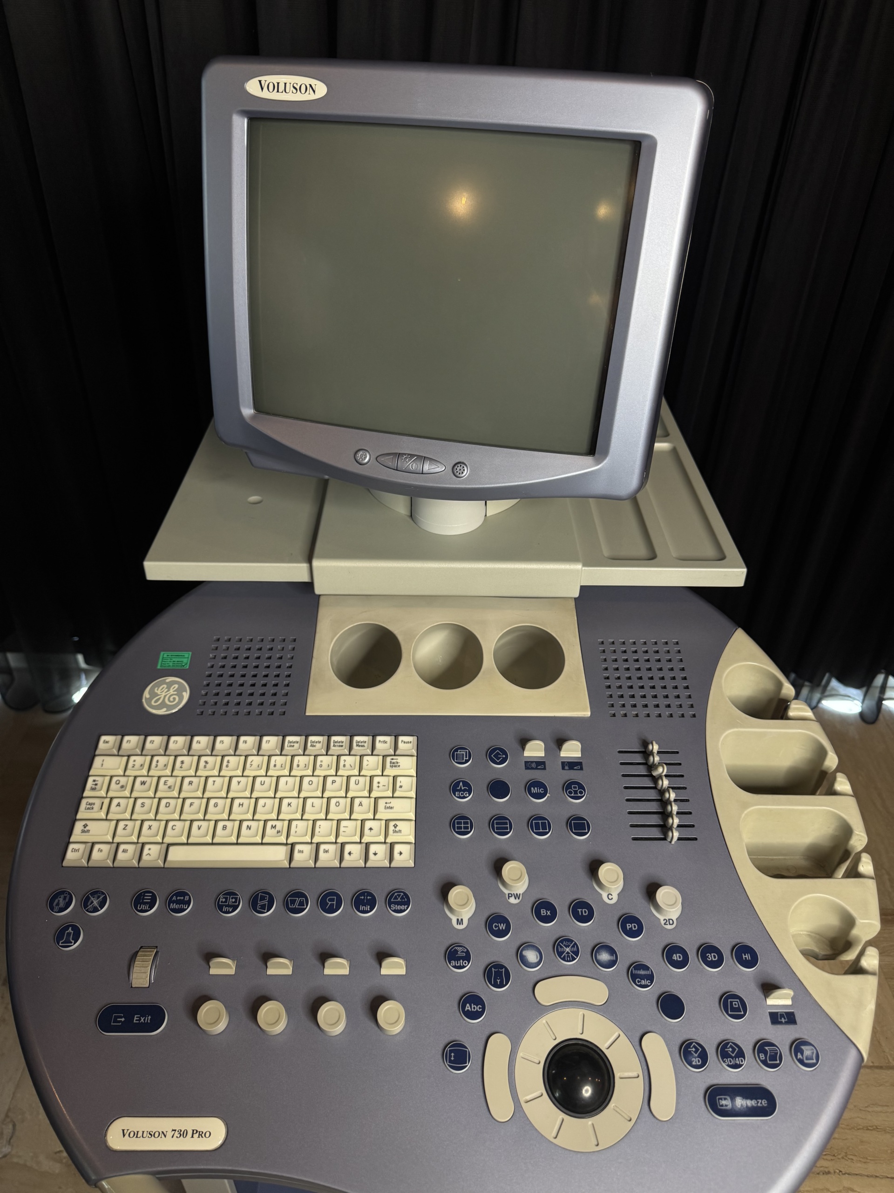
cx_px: 447
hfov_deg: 56.8
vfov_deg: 71.6
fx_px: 826
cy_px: 596
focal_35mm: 24
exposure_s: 1/100
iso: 125
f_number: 1.78
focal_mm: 6.76
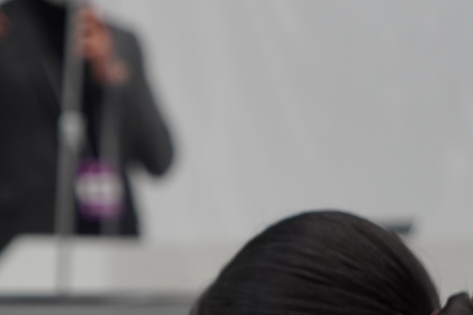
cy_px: 167
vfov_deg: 3.6
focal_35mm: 377
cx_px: 104
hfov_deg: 5.5
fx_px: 4953
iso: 640
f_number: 5.6
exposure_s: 1/160
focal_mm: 96
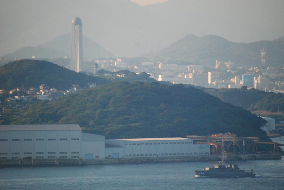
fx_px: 3555
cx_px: 142
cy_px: 95
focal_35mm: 450
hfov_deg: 4.6
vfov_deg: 3.1
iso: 1600
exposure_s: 1/2000
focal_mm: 300
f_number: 5.6
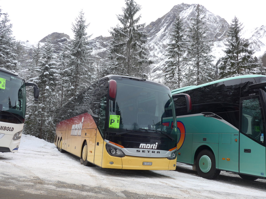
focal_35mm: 29
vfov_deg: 48.2
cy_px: 100
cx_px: 133
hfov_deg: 61.7
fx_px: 223
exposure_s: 1/400
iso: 80
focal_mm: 6
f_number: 2.8
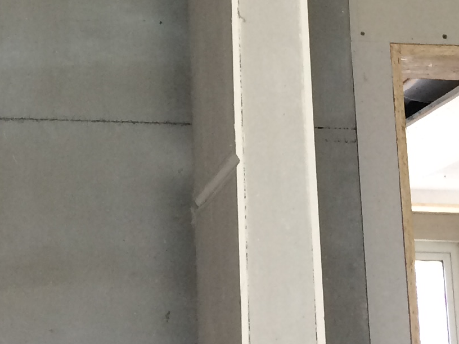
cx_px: 2
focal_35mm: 116
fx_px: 1538
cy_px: -279
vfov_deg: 11.8
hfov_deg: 16.6
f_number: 2.2
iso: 80
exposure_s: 1/30
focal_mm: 4.15
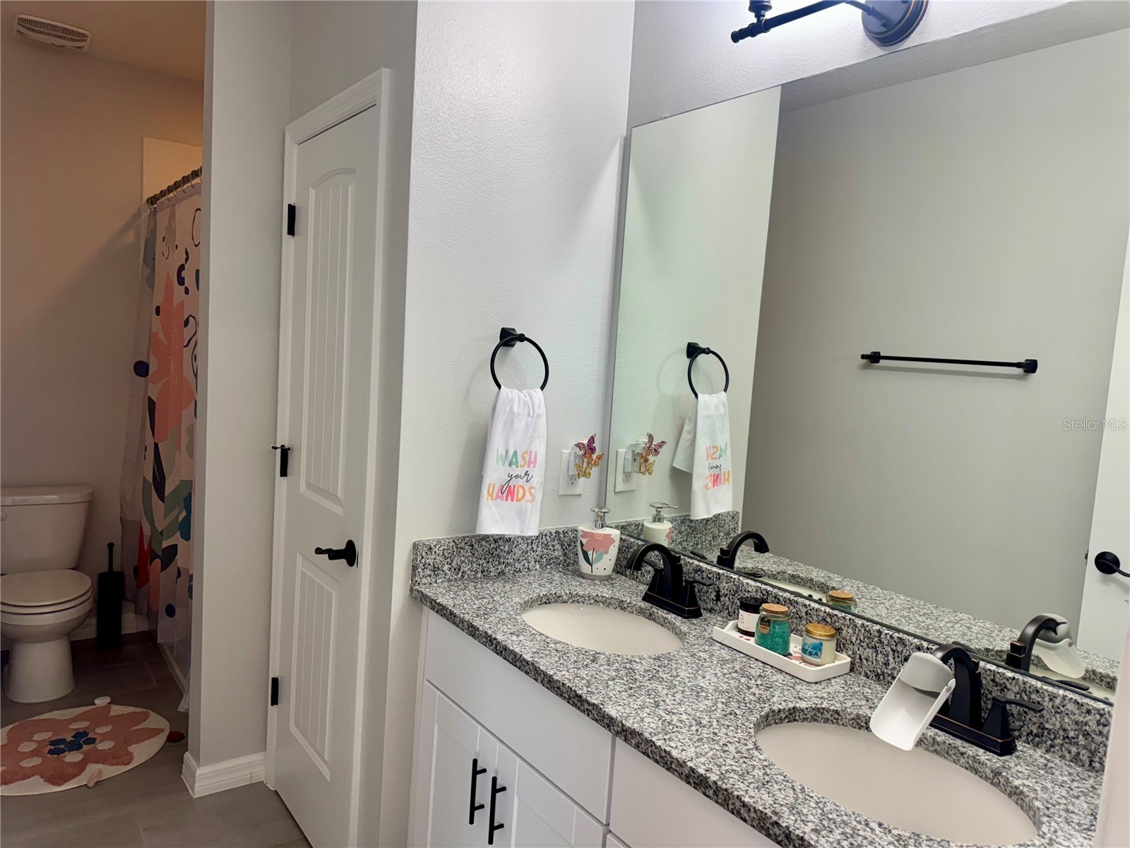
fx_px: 783
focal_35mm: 24
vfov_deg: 56.8
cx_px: 565
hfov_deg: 71.6
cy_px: 424
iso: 125
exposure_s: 1/120
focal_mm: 6.76
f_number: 1.78
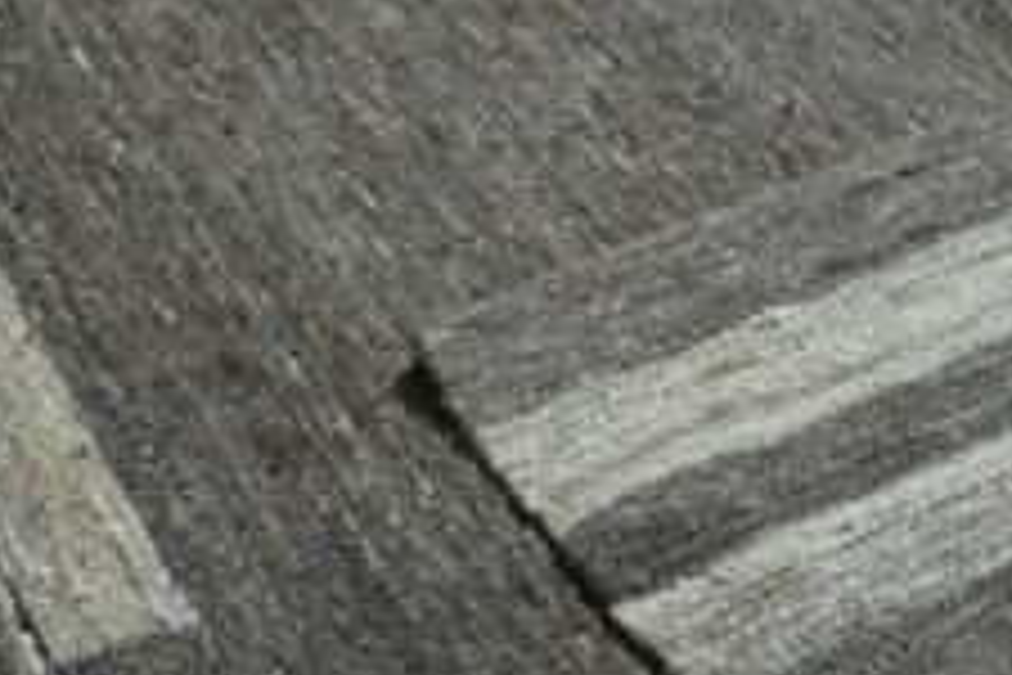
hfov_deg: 31.3
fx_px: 1799
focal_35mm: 64
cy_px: 711
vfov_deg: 20.4
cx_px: 603
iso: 800
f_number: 5
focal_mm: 24
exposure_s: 1/200
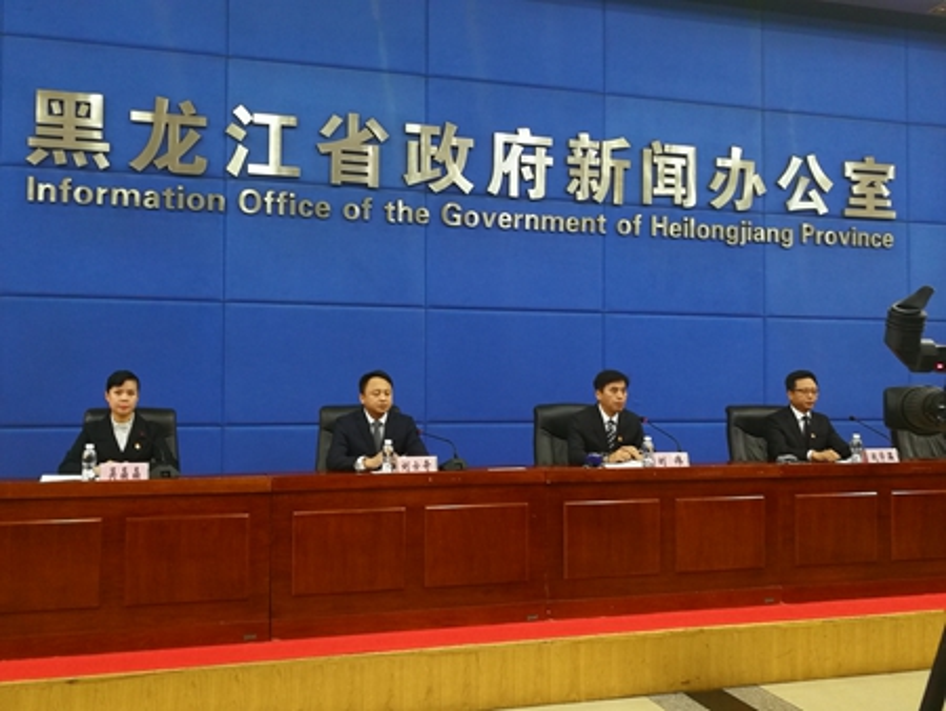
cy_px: 356
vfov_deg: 43.0
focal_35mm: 33
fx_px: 902
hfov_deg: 55.3
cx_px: 473
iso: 500
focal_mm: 3.95
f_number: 2.2
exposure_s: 1/20
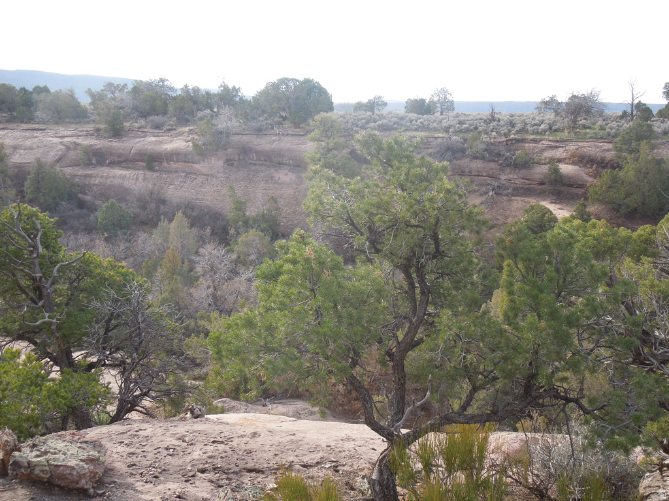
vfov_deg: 36.8
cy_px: 250
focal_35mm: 39
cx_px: 334
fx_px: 754
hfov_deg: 47.9
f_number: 3.8
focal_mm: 7
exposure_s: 1/200
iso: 100
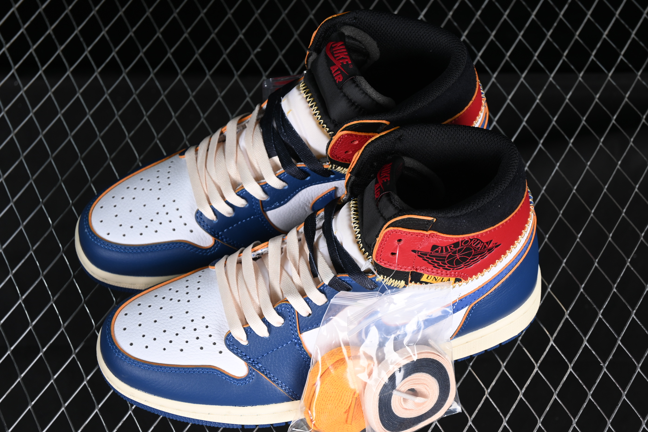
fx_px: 1350
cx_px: 324
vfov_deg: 18.2
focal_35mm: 75
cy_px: 216
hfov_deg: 27.0
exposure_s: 1/60
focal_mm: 50
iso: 160
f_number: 6.3
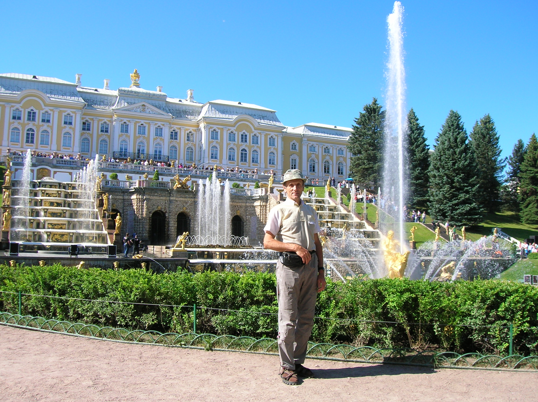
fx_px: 528
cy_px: 201
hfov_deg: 54.0
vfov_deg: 41.7
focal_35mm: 34
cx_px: 269
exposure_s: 1/232
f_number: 4.9
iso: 50
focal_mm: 5.7
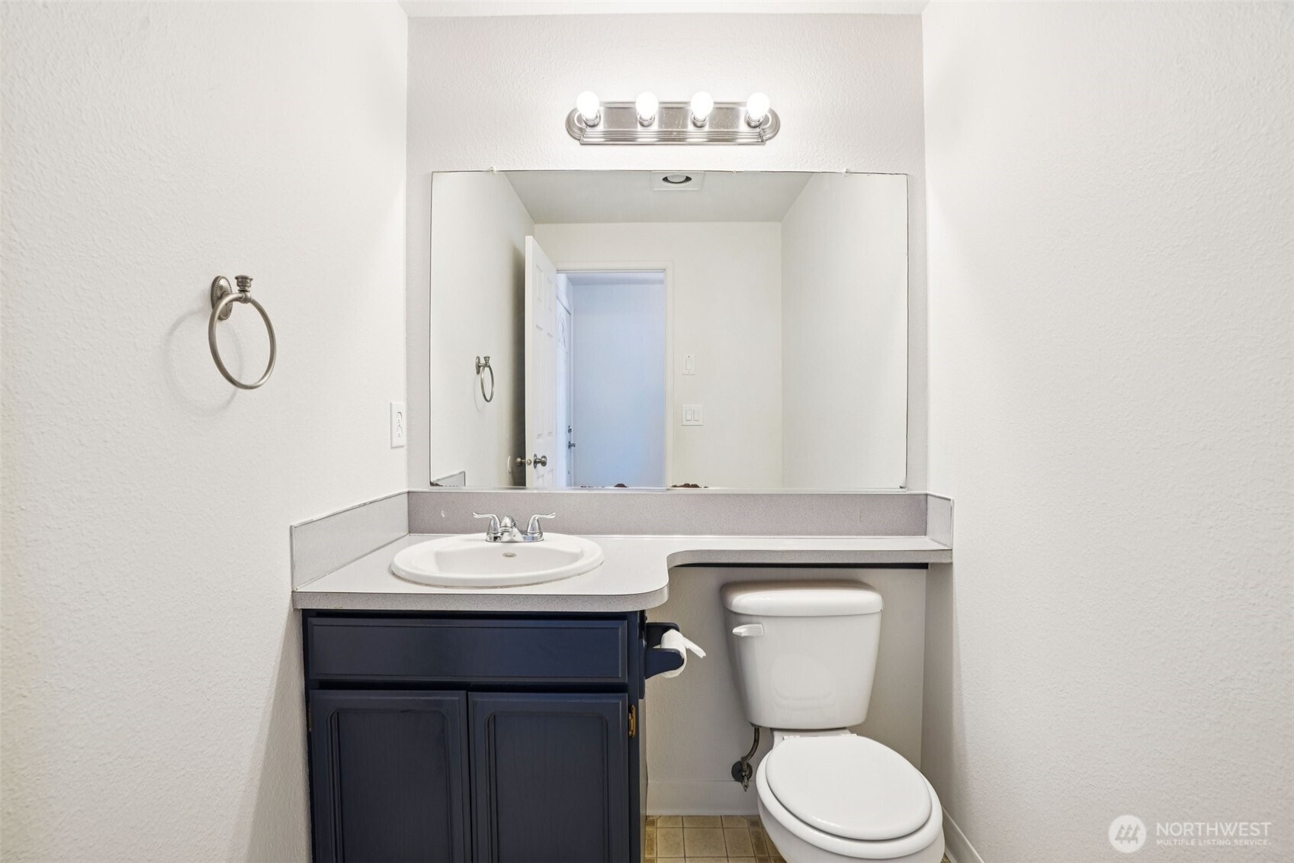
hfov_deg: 96.7
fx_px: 575
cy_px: 432
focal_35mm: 16
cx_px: 647
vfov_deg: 73.7
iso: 400
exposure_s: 1/15
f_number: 8
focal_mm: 16
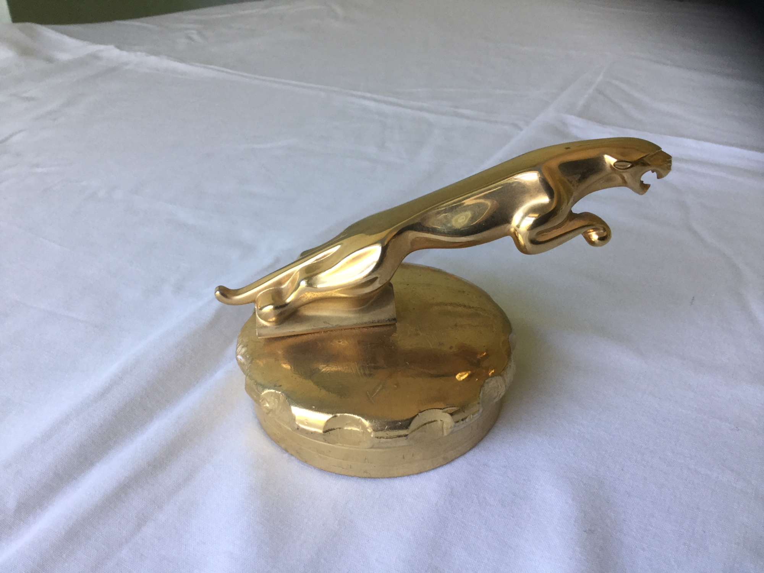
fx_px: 684
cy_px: 286
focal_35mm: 31
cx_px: 382
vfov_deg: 45.4
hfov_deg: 58.4
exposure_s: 1/33
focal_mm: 3.3
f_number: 2.4
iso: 32
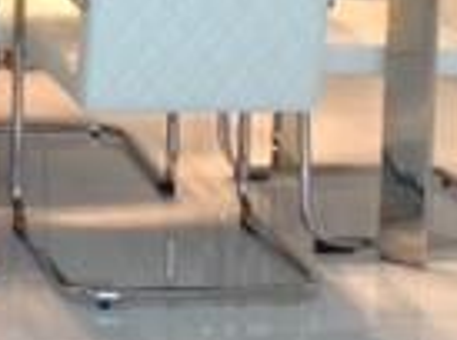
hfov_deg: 12.2
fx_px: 2028
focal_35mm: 154
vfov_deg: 9.2
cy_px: -227
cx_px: -260
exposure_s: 1/24
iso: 32
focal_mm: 3.3
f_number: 2.4
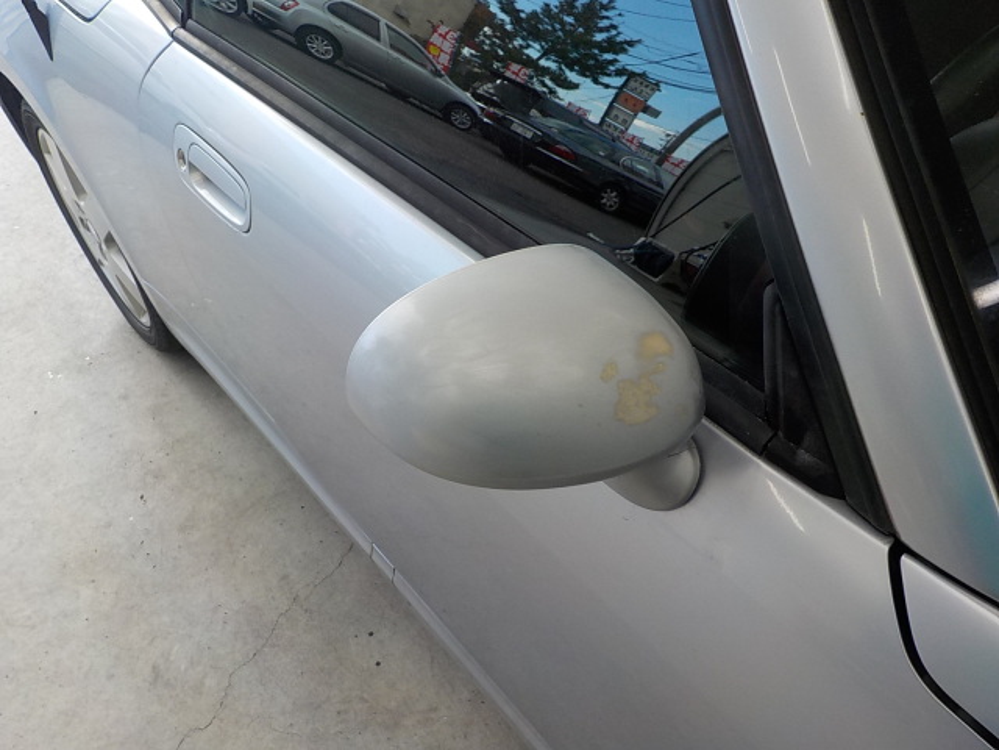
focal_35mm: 30
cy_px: 375
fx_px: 866
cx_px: 500
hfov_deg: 60.0
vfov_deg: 46.8
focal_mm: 4.1
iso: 125
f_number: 3.3
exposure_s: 1/200
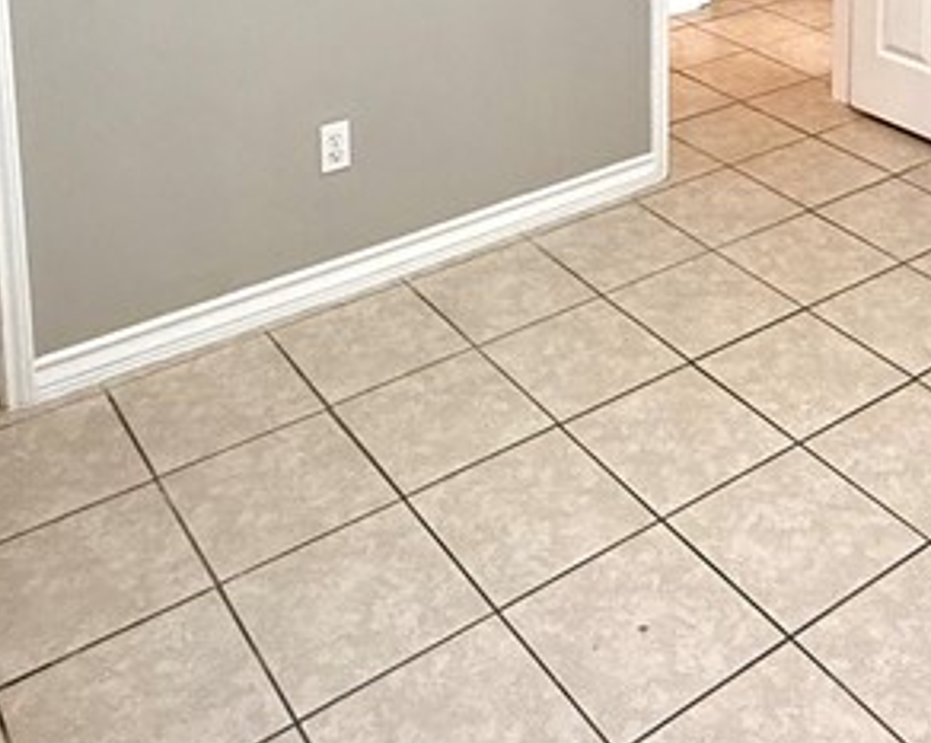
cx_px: 701
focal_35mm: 48
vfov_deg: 26.8
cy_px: -210
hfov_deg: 37.8
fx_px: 1321
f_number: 2.2
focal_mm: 2.22
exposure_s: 1/120
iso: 320
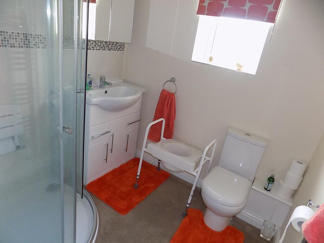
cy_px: 122
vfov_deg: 58.9
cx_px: 162
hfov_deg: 73.9
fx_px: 215
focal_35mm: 23
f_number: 3.1
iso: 280
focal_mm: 4
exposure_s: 1/30
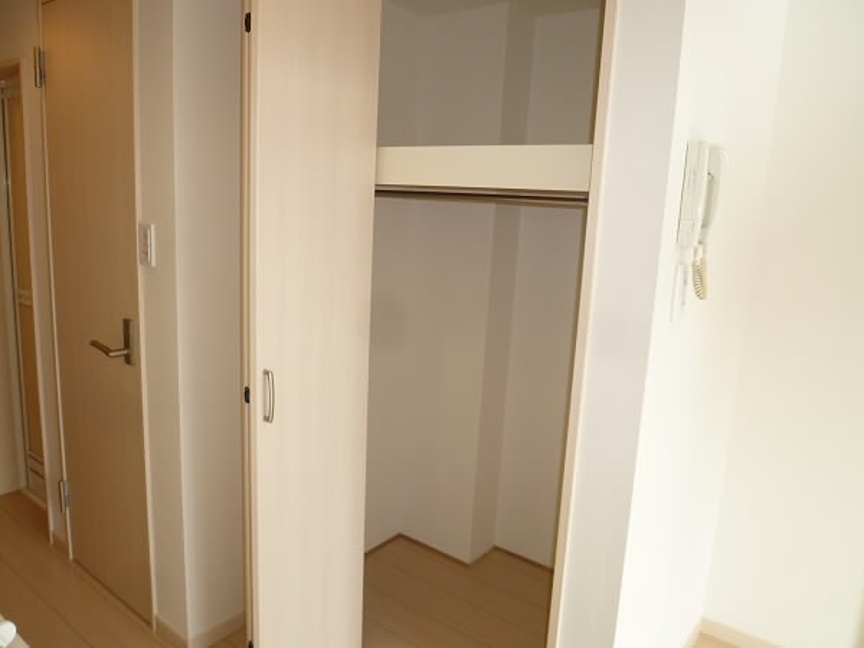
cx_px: 432
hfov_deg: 69.4
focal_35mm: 25
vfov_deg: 54.9
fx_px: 624
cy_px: 324
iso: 100
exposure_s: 1/60
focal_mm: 4.5
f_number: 2.8
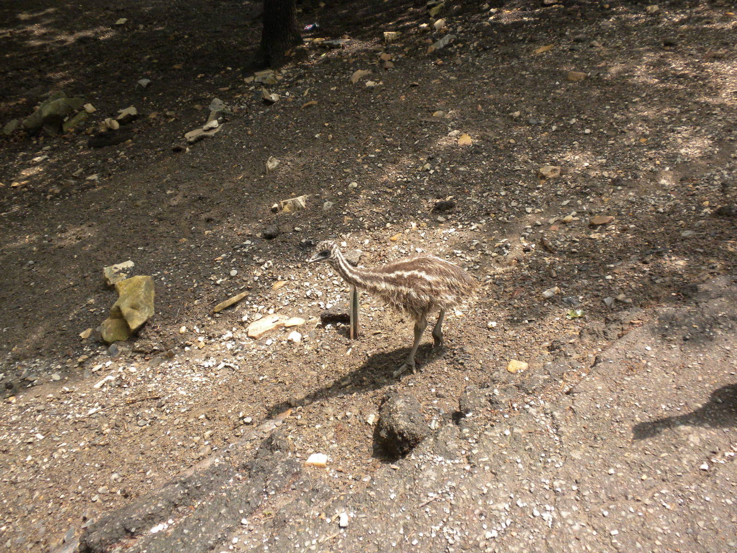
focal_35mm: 37
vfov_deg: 38.7
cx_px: 368
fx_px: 788
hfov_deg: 50.1
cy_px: 276
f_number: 3.5
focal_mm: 6.6
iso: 143
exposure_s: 1/540
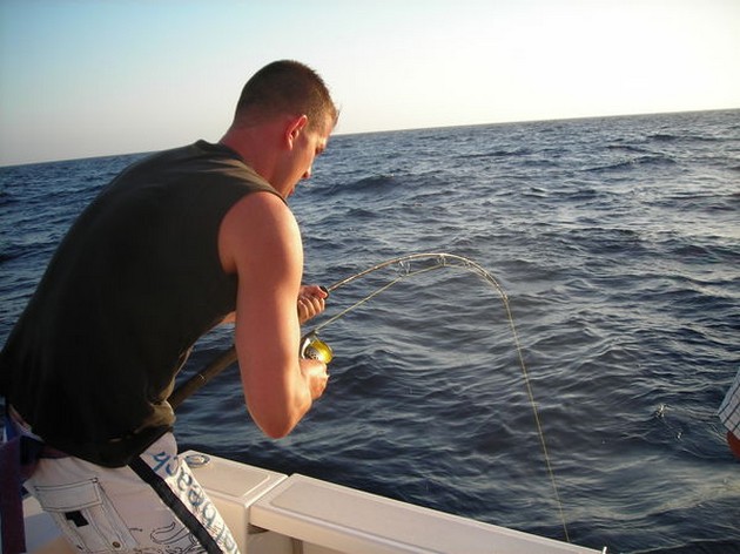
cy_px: 277
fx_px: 812
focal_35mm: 38
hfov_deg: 49.0
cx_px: 370
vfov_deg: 37.7
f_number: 3.2
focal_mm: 6.3
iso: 50
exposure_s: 1/266
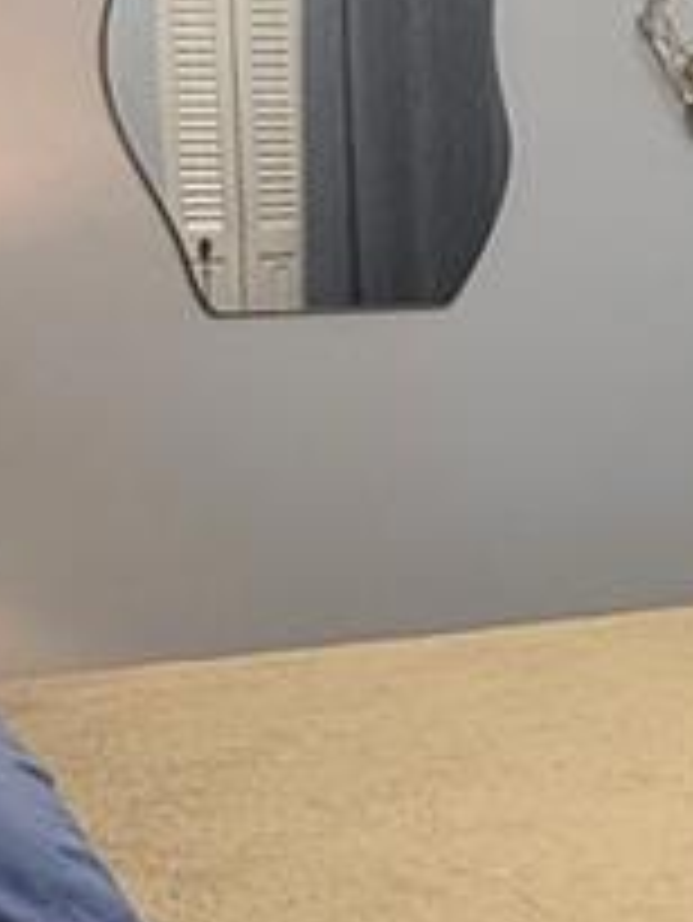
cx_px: 909
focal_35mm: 82
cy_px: 504
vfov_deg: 23.8
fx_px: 2187
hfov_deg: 16.9
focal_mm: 2.22
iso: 160
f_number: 2.2
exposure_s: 1/60
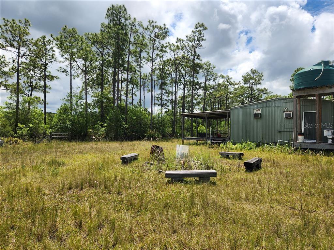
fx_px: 222
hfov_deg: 73.9
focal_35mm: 23
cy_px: 125
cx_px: 167
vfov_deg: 58.9
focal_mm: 5.4
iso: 20
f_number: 1.8
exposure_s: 1/1550
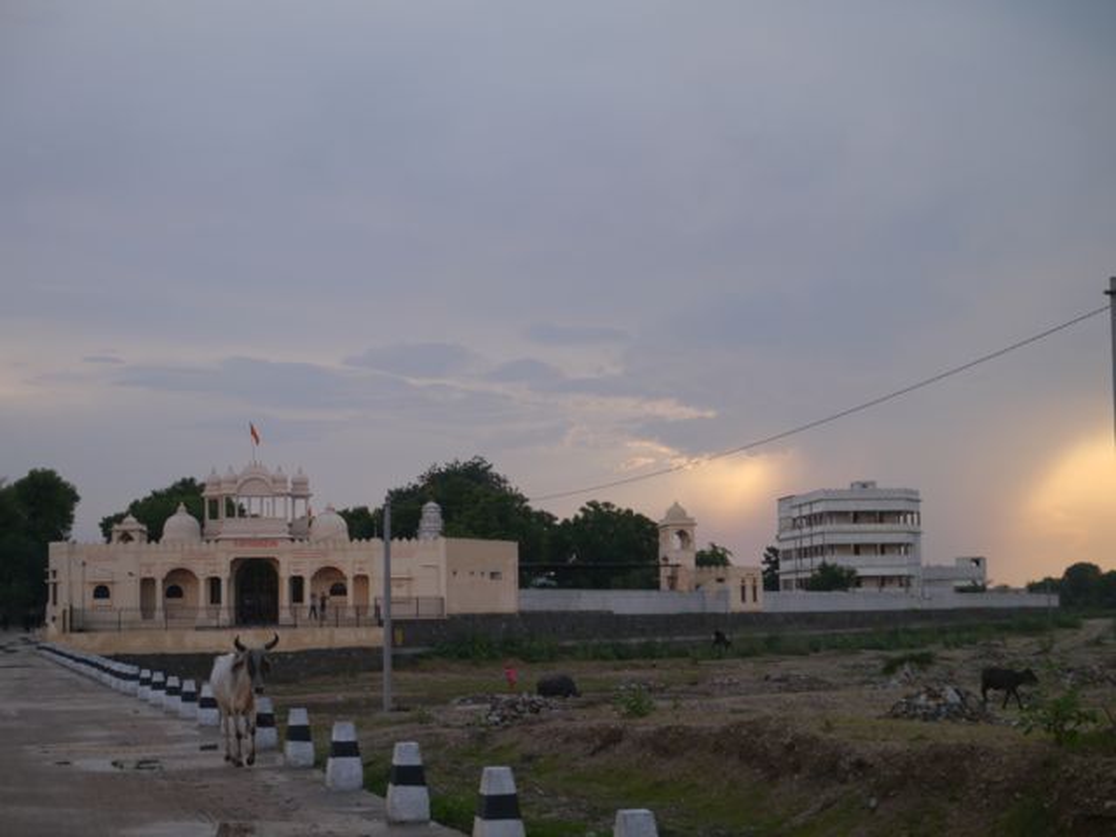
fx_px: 2128
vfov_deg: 22.3
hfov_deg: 29.4
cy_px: 418
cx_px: 558
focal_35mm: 66
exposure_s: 1/100
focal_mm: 33
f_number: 5.6
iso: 160
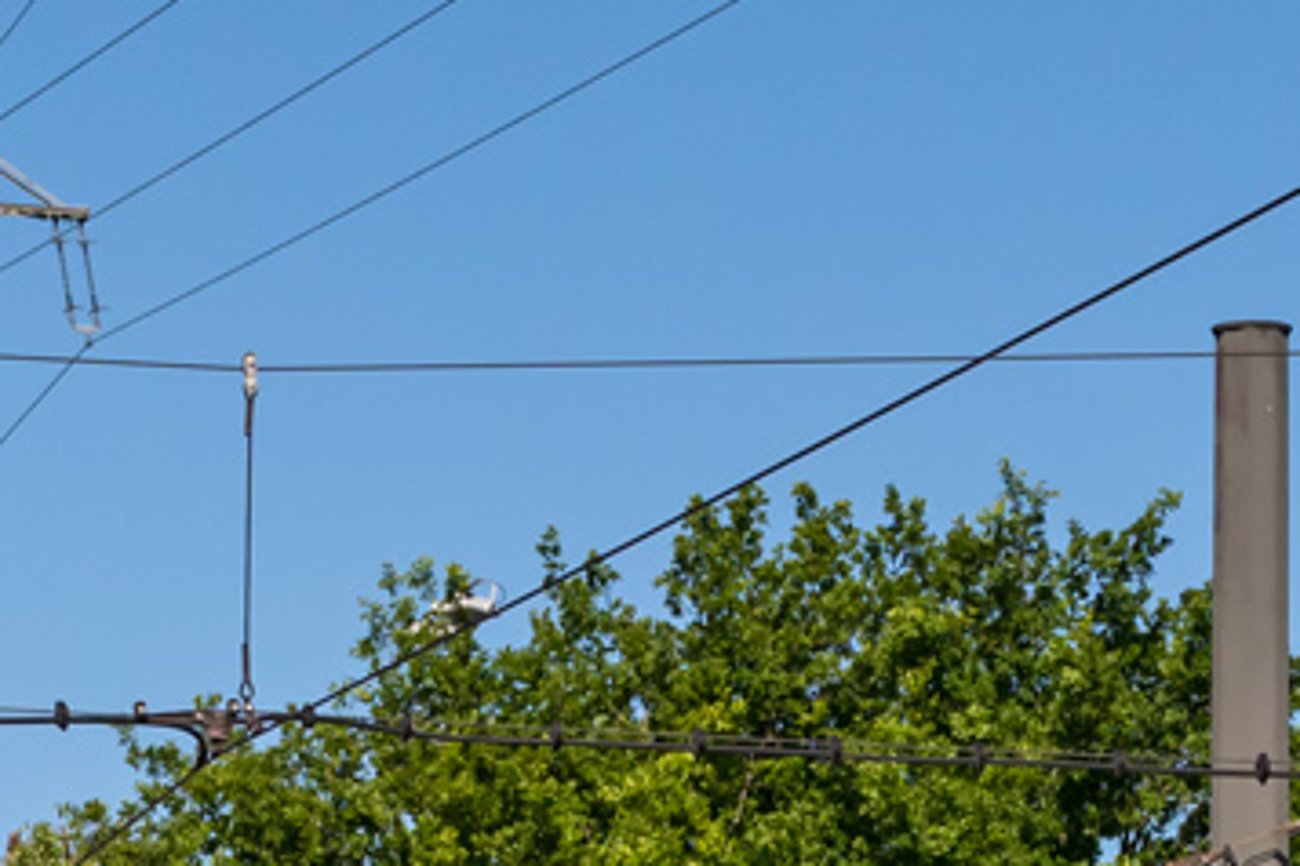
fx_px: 8305
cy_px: 1626
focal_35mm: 230
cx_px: 641
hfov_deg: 9.0
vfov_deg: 5.9
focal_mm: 38
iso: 500
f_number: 8
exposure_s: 1/2500
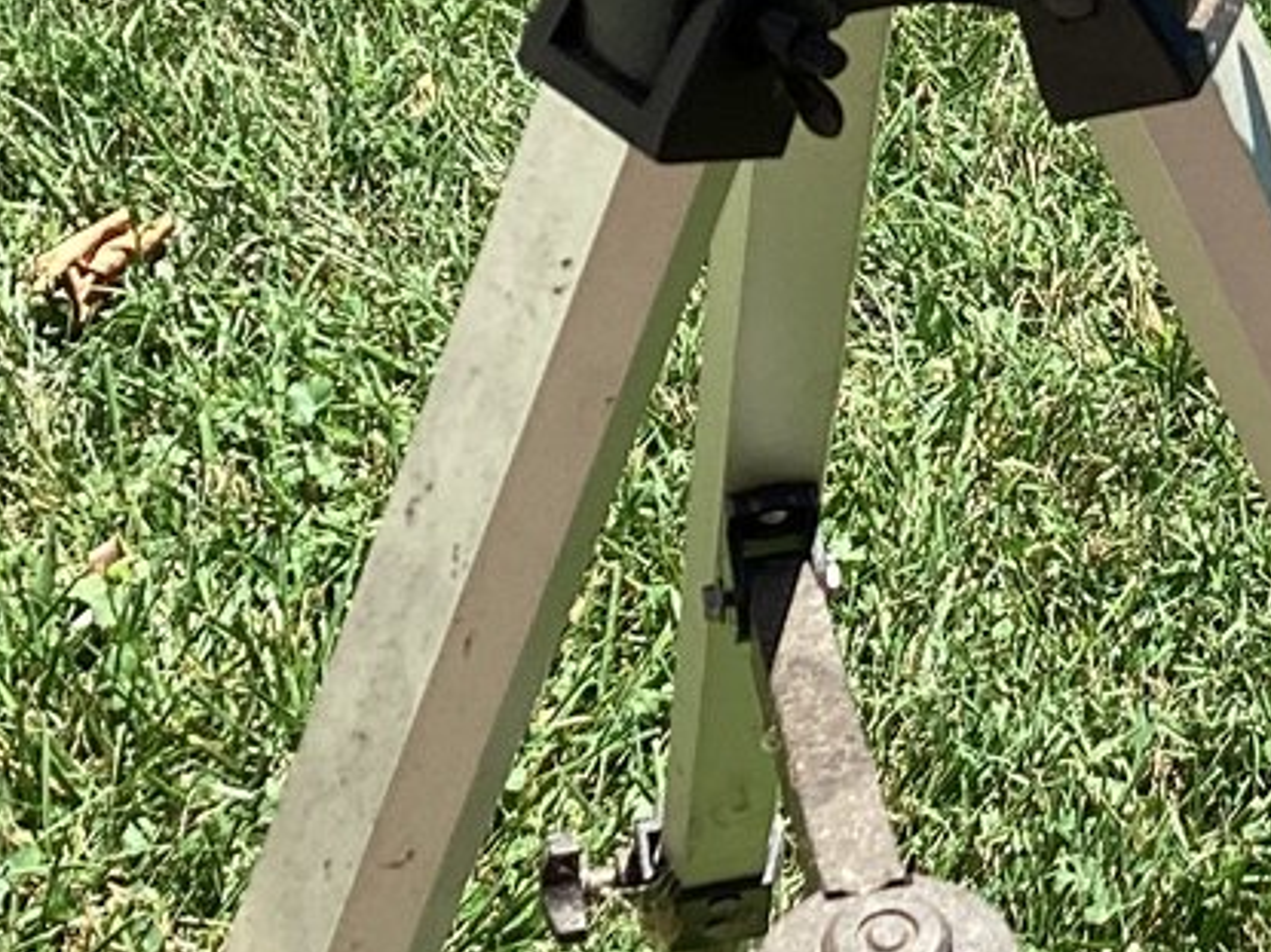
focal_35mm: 113
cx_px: 1616
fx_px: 4148
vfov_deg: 12.7
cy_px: -283
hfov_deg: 16.5
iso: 25
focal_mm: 3.3
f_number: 2.4
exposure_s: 1/468
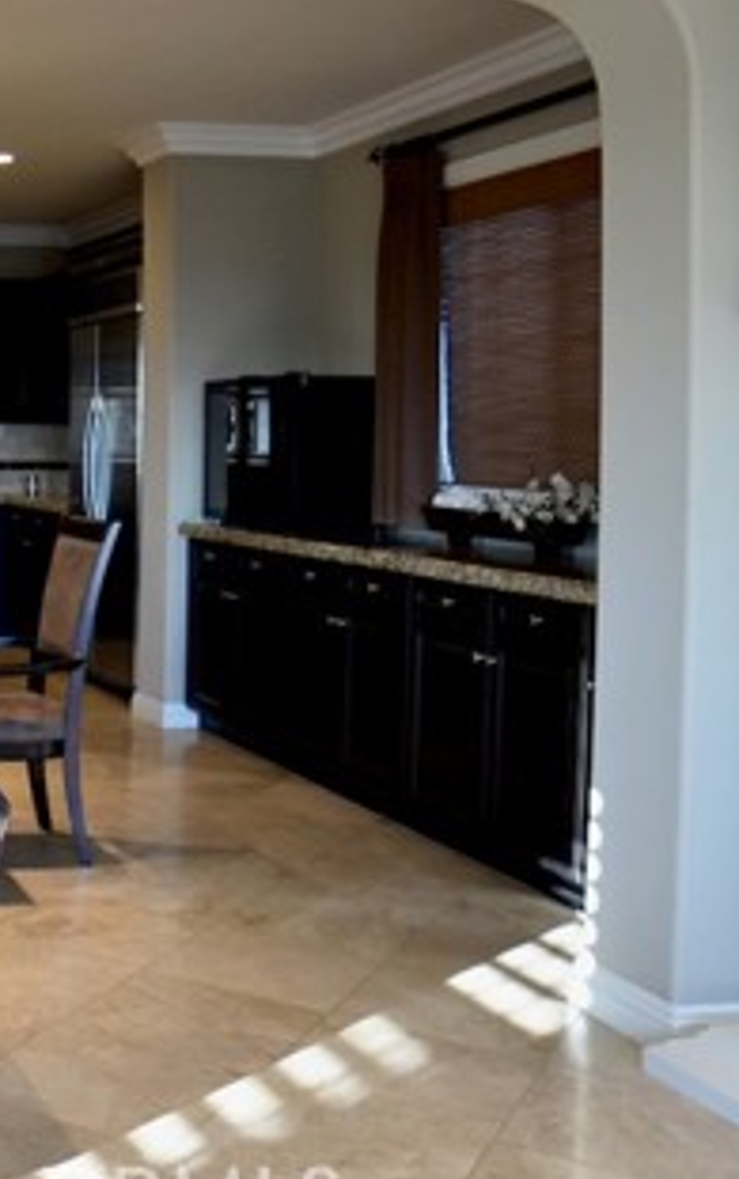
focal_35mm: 44
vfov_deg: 44.9
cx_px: -383
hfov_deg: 23.3
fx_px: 1415
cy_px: 445
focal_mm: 14
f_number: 4
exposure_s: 1/60
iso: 400
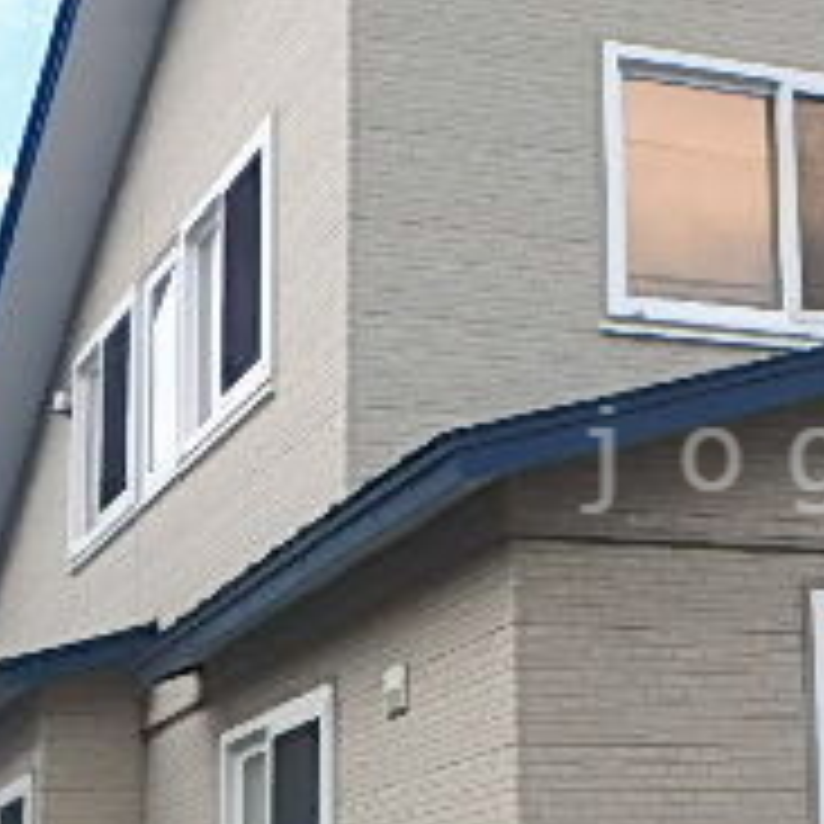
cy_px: 459
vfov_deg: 18.1
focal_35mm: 96
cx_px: 887
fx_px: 2585
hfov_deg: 17.5
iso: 125
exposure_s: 1/400
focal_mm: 5.6
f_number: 4.7
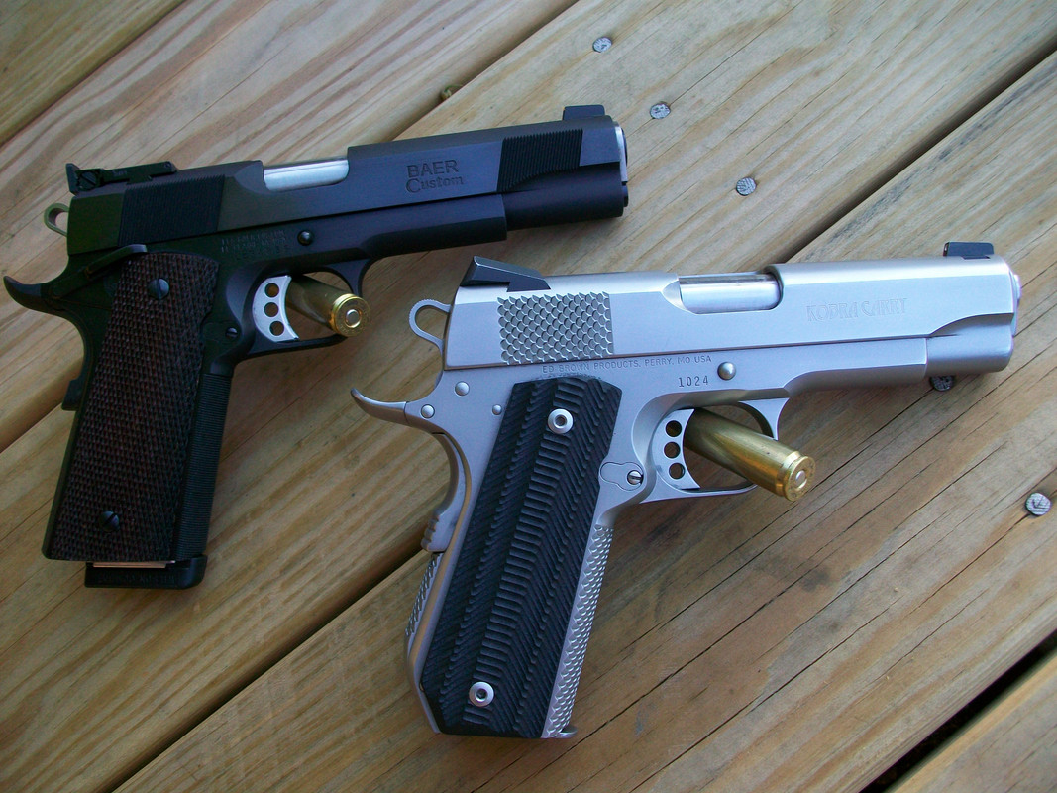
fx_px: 977
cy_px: 396
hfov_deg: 56.8
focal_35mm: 32
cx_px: 528
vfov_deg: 44.2
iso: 72
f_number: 2.8
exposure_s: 1/60
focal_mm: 5.7
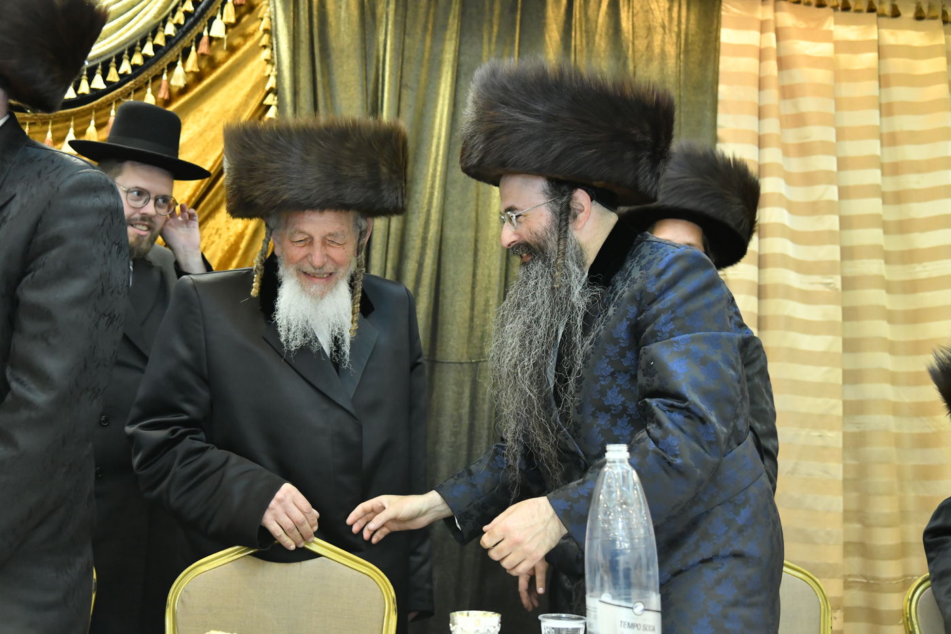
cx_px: 476
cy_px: 317
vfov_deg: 35.0
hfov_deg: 50.7
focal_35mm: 38
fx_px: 1004
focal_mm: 38
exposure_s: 1/250
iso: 4000
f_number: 4.5
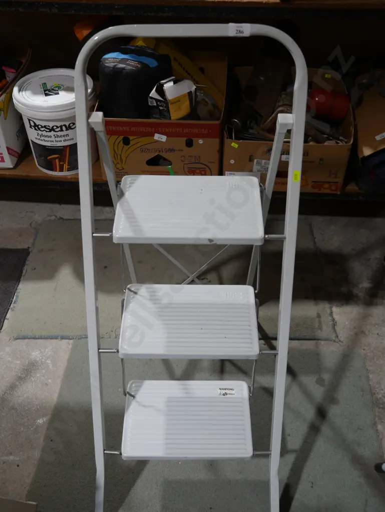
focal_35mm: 38
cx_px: 192
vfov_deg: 49.0
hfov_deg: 37.8
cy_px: 256
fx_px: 563
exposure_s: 1/60
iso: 320
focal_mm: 19
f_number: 4.1
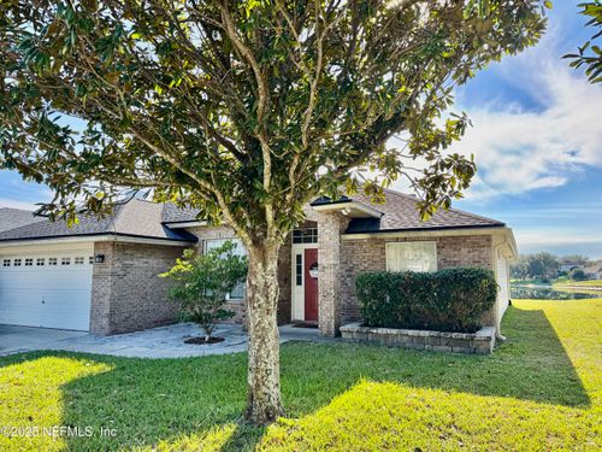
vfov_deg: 56.8
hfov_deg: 71.6
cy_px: 226
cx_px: 301
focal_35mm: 24
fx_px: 417
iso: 80
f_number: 1.78
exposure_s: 1/888
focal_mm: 6.76
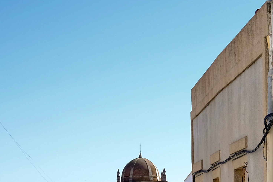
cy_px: 183
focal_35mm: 143
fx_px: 1084
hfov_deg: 14.4
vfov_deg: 9.5
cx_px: 129
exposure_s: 1/1100
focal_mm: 23
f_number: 4
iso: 200
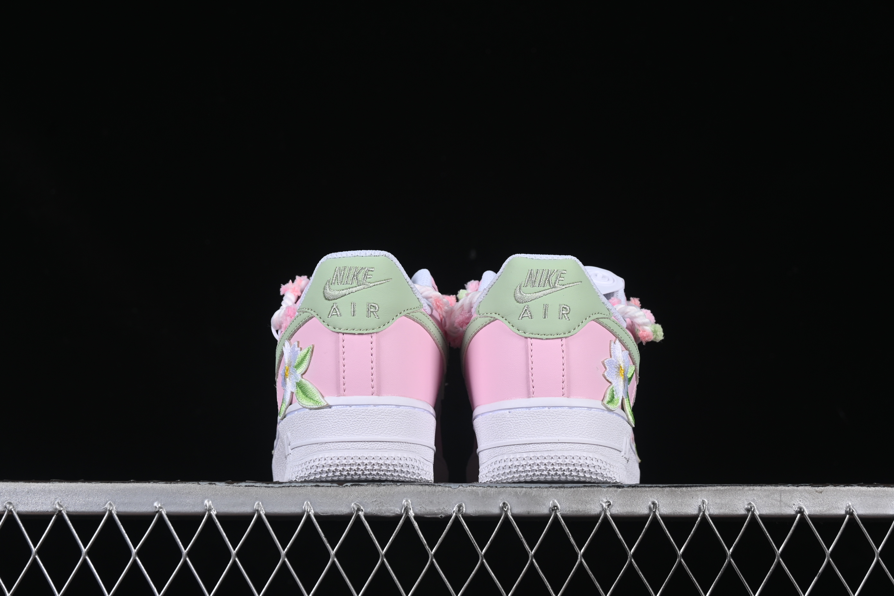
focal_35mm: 75
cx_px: 447
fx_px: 1862
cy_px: 298
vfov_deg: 18.2
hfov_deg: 27.0
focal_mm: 50
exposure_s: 1/80
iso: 160
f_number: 8
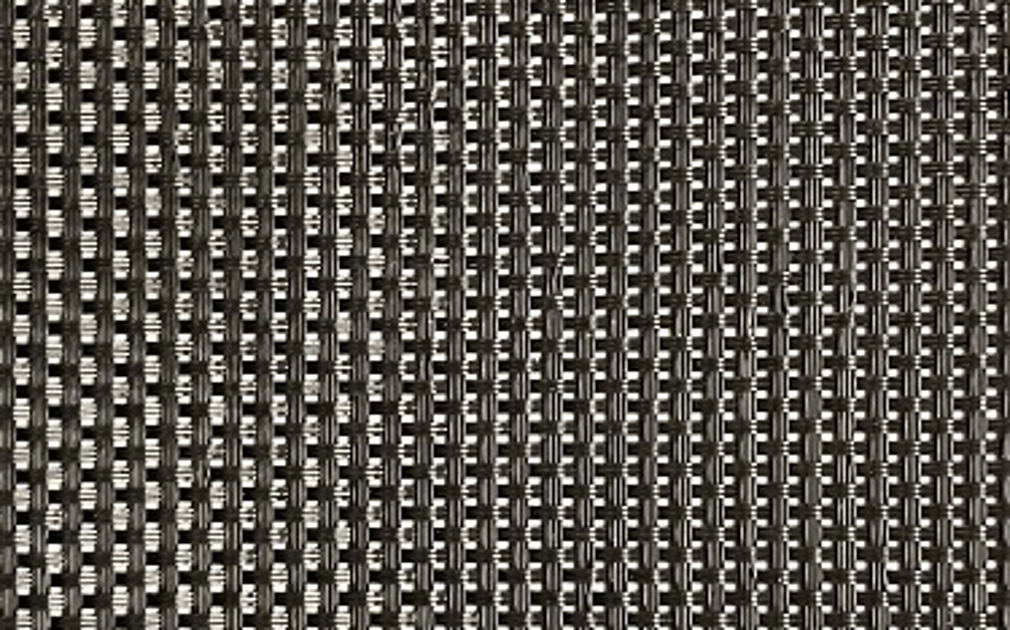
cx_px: 446
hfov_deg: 30.6
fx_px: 1843
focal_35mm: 67
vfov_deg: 19.4
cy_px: 334
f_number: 1.8
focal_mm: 3.99
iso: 250
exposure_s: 1/60
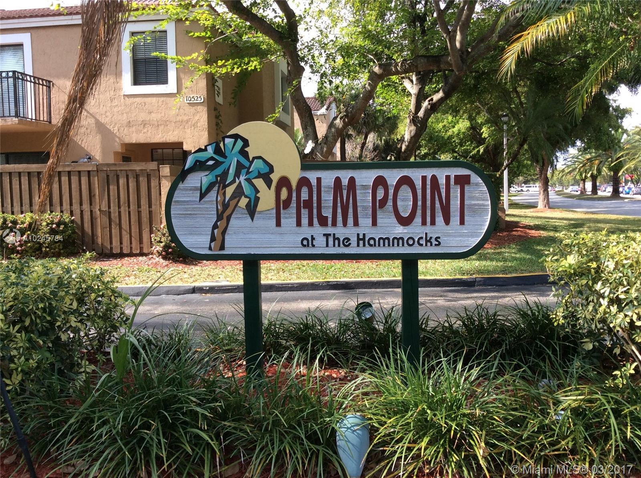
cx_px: 320
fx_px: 591
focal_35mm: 32
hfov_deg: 56.9
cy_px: 239
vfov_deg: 44.0
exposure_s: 1/327
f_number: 2.4
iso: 32
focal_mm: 3.3
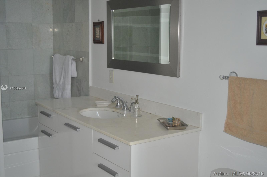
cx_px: 134
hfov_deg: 41.2
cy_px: 88
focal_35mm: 48
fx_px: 355
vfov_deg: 27.9
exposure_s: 1/60
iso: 800
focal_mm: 32
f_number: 4.8
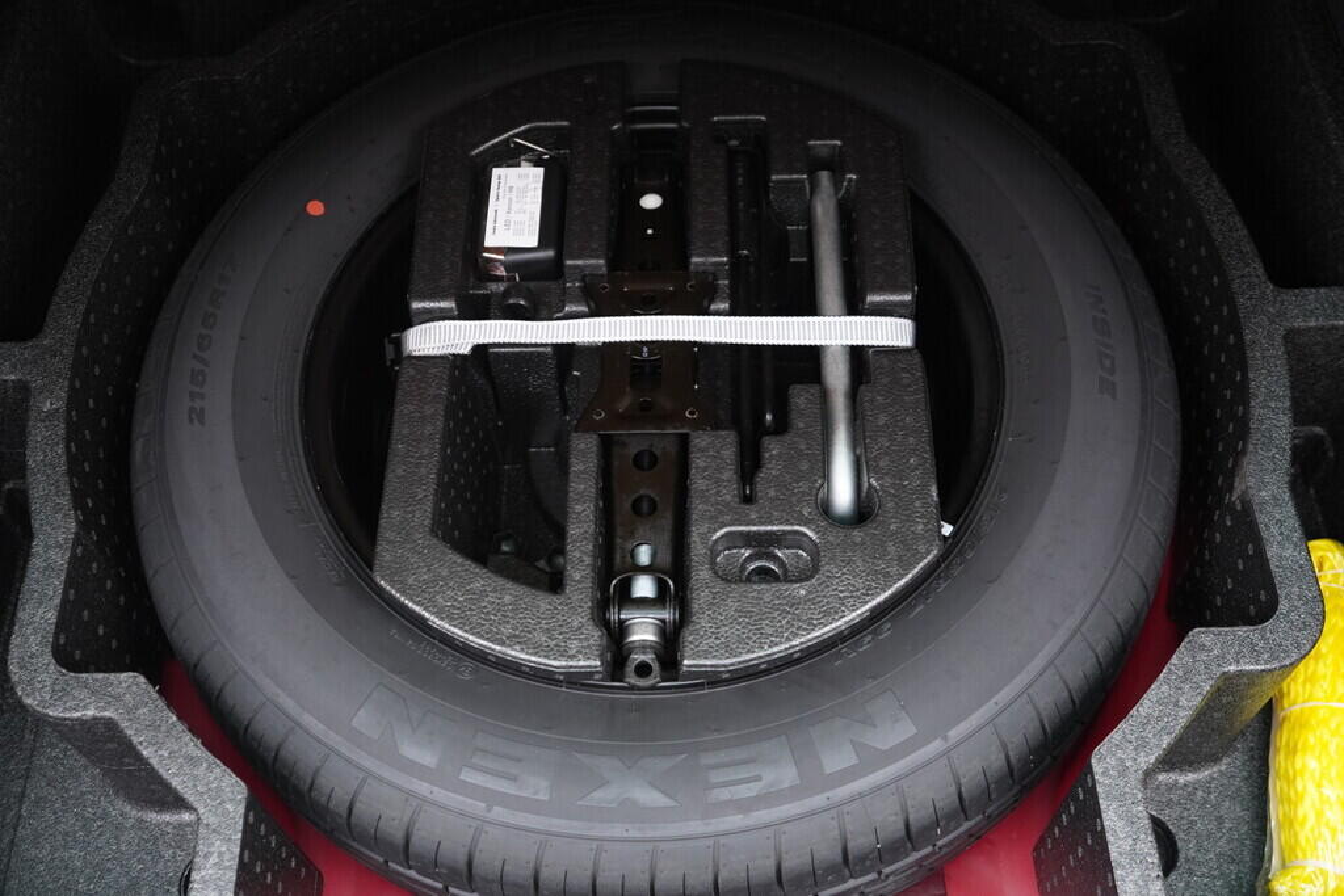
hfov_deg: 53.1
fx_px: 1344
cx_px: 672
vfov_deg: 36.9
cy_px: 448
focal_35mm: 36
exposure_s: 1/40
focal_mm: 24
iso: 1000
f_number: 2.8
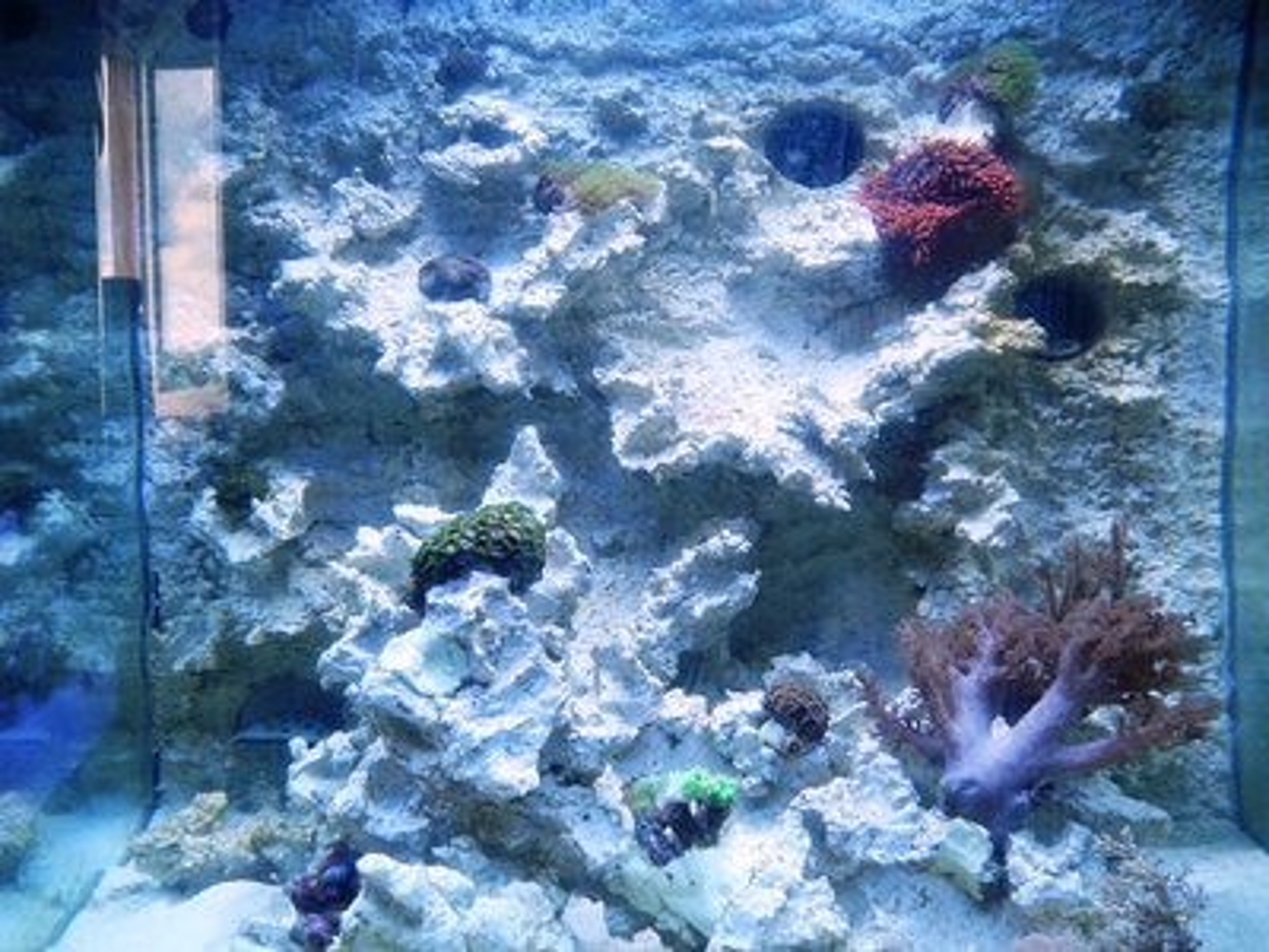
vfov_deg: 49.7
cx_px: 634
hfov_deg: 63.4
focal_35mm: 28
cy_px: 476
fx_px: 1026
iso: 100
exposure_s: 1/128
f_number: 2.8
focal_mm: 6
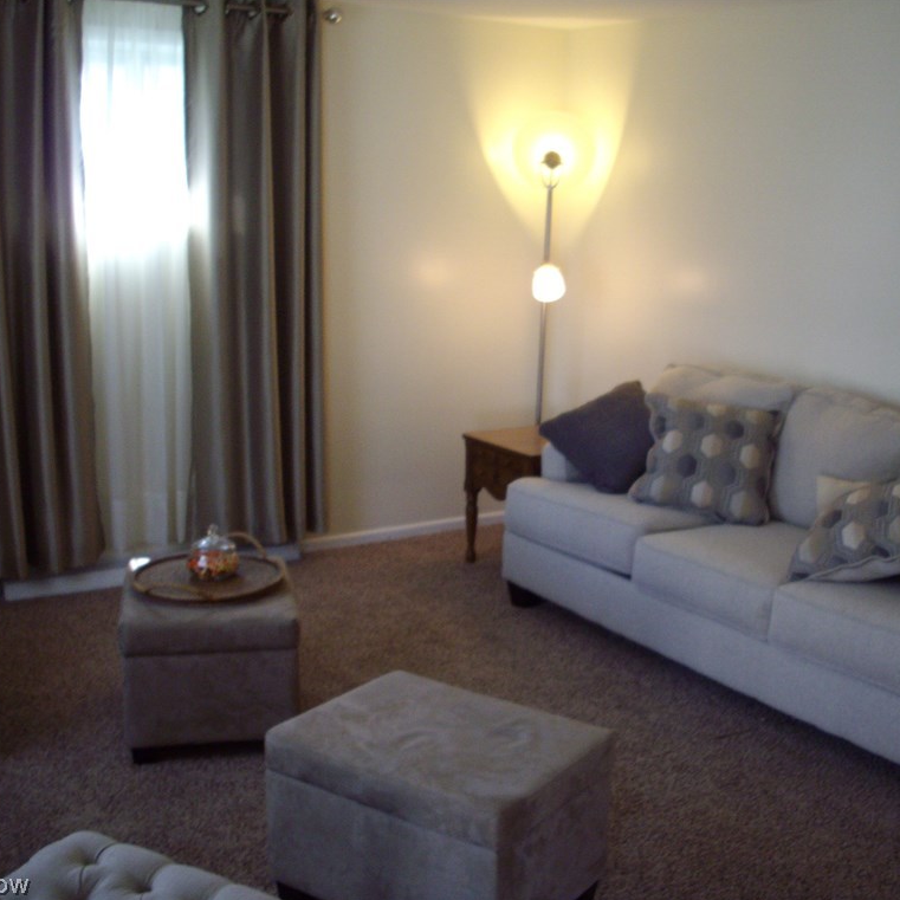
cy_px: 449
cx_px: 512
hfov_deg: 38.3
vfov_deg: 38.3
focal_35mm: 44
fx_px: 1294
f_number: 2.8
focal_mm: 6.2
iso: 160
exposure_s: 1/50
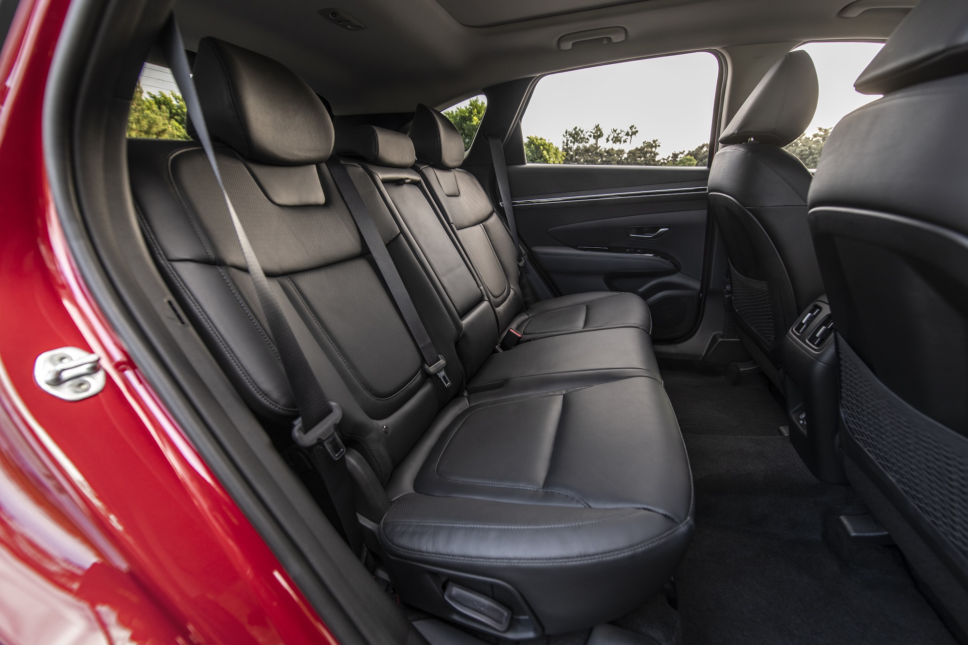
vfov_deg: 77.3
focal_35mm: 15
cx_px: 484
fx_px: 403
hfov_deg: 100.4
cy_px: 322
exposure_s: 1/50
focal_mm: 15
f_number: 4.5
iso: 200
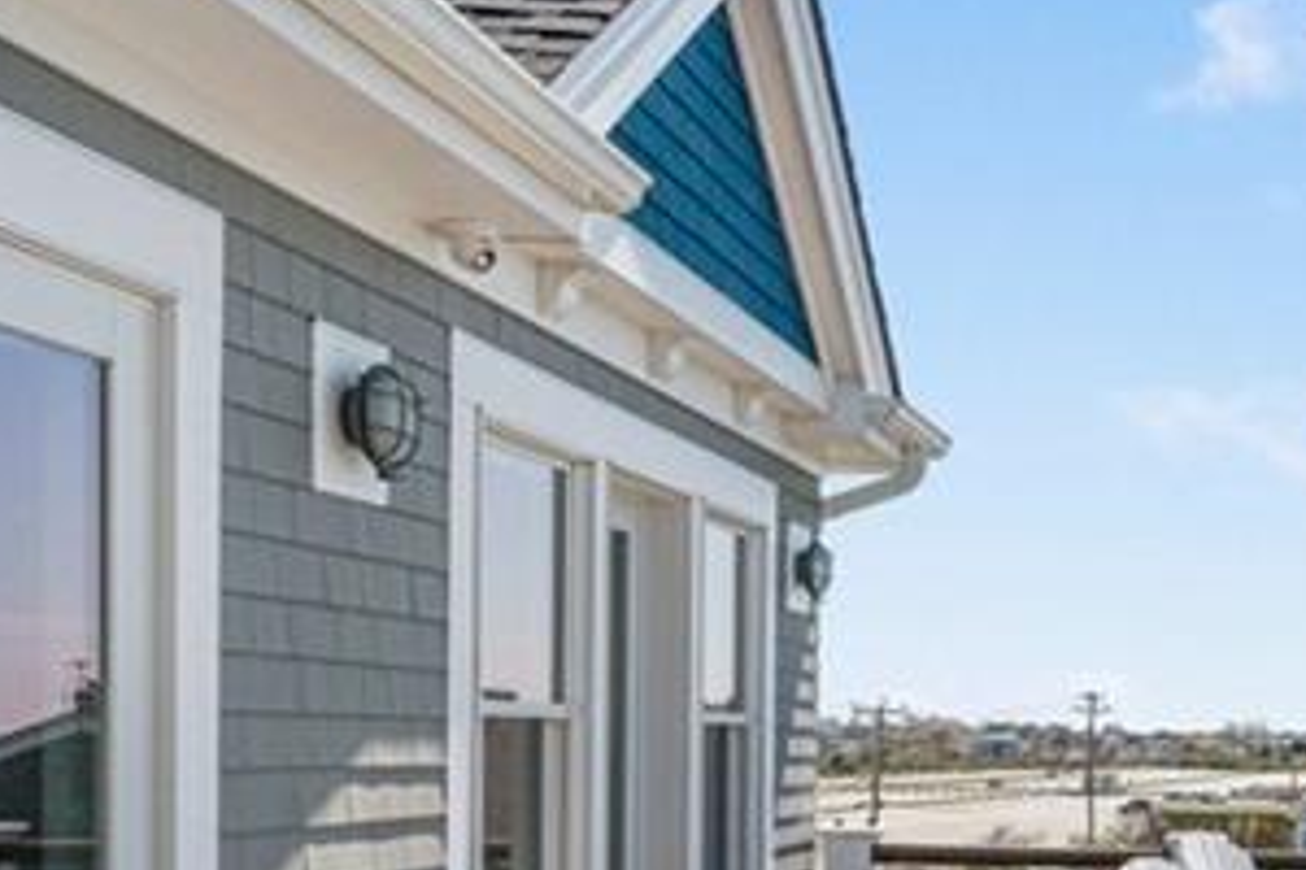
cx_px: 1441
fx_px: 2104
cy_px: 794
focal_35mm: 58
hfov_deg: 30.7
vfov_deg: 22.8
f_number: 7.1
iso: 640
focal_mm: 17
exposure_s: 1/4000
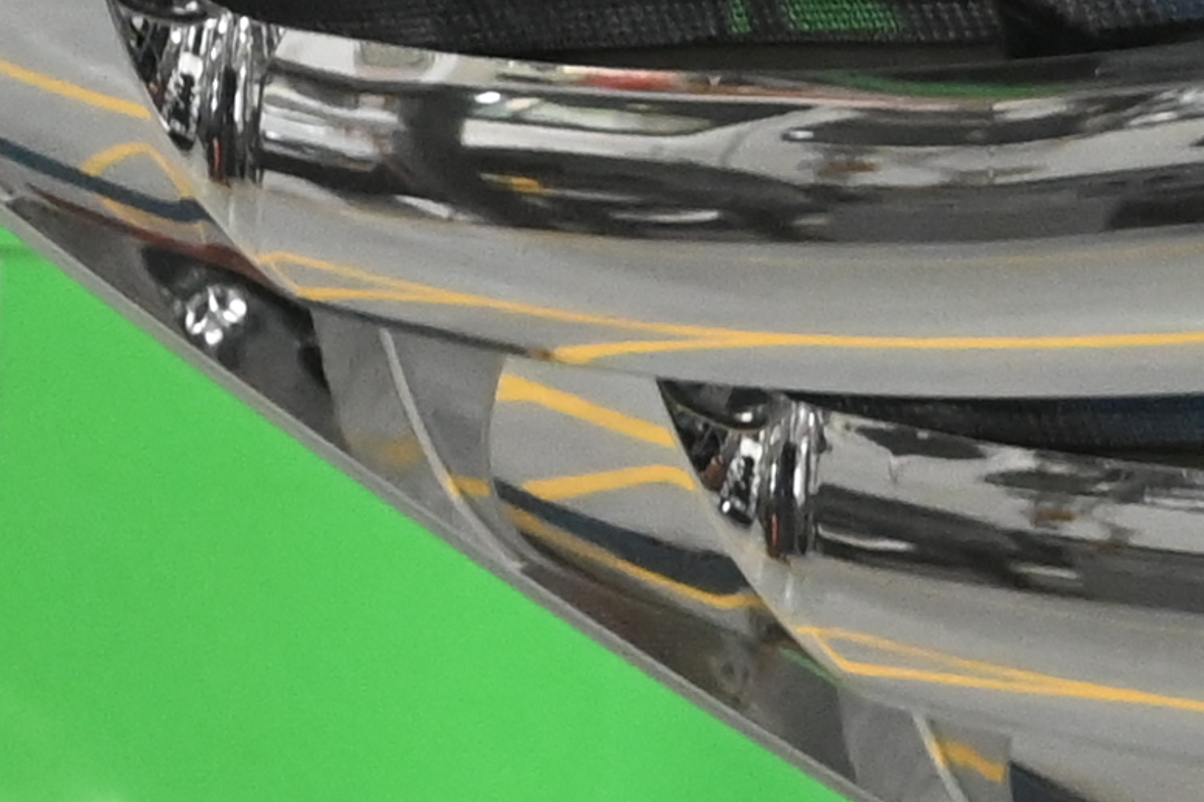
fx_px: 9542
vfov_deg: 4.8
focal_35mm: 285
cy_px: -382
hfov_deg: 7.2
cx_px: -211
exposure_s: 1/100
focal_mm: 26.5
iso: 1800
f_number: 4.5
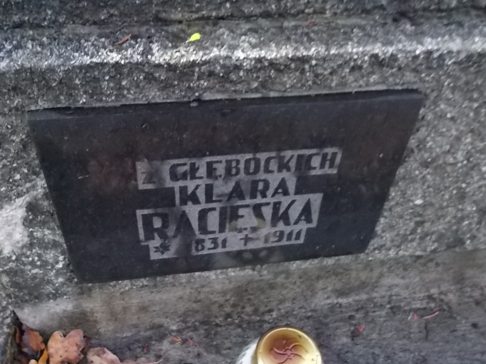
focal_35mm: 31
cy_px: 211
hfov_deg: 58.3
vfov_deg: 45.3
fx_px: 435
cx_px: 223
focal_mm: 4.6
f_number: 3.2
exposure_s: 1/250
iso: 400
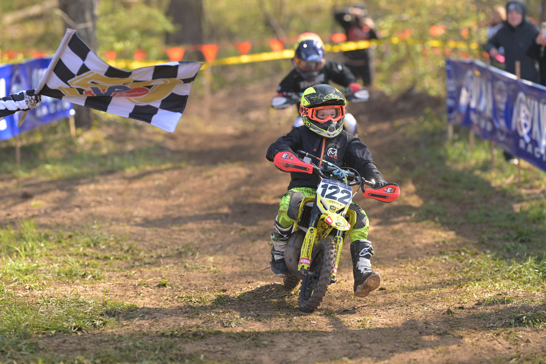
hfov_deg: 15.2
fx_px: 2047
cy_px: 182
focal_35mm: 135
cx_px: 273
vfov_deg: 10.2
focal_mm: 135
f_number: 2
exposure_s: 1/1250
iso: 200
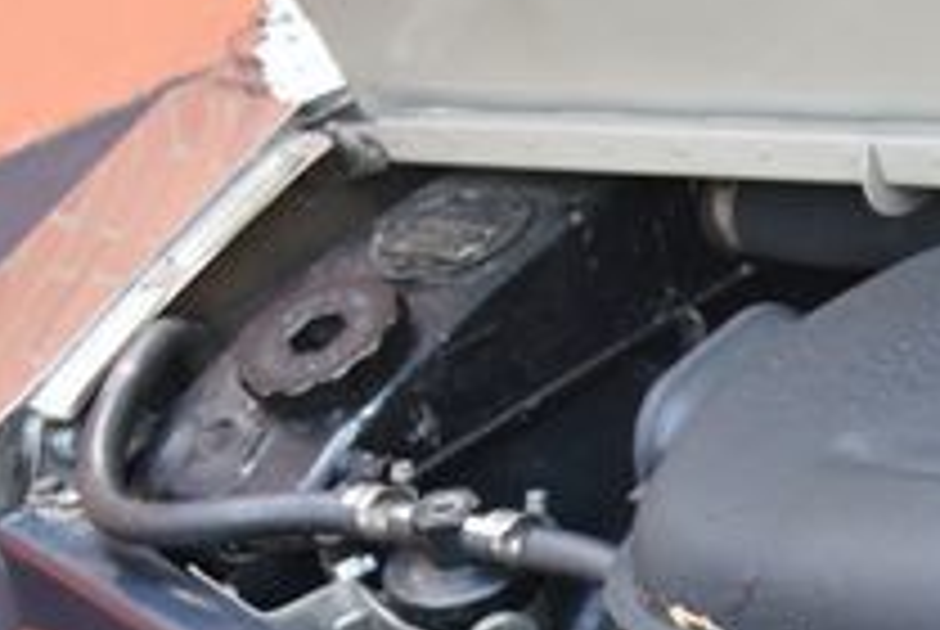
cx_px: 1426
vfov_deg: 12.9
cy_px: 603
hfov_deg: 17.3
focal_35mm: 106
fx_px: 2759
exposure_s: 1/125
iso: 800
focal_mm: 23
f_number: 5.6
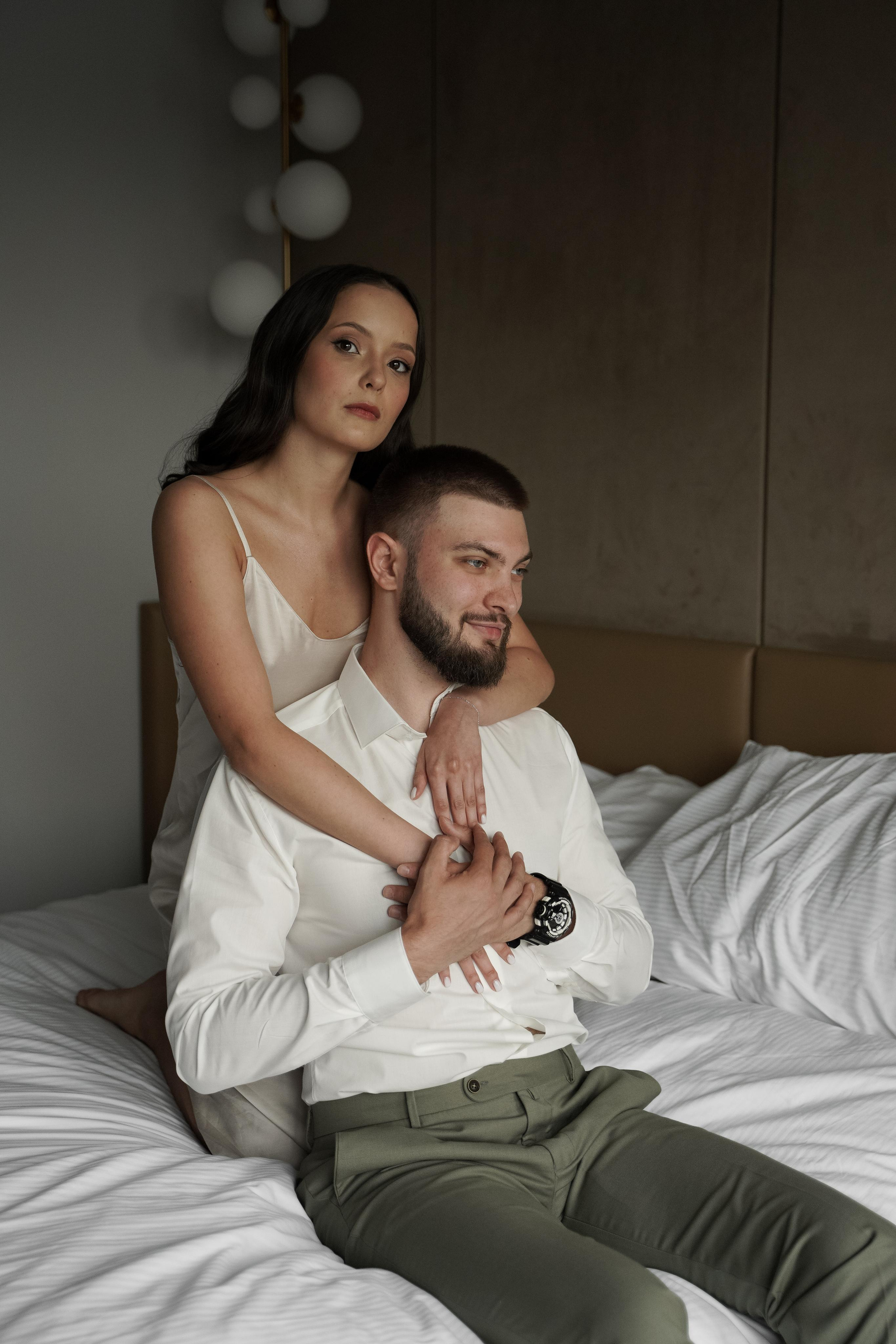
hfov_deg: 28.6
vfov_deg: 41.9
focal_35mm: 47
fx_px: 1755
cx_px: 448
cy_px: 672
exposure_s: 1/250
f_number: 2.8
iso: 1000
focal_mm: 47
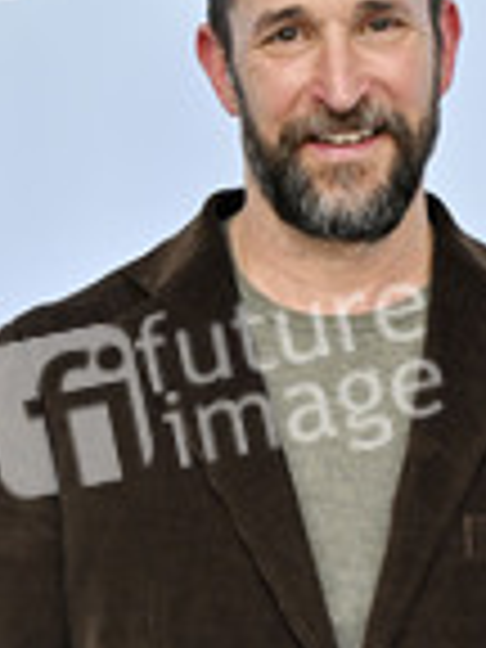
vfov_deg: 12.5
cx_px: 342
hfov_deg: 9.4
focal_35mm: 157
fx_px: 2939
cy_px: 616
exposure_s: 1/320
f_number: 6.3
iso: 640
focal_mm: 59
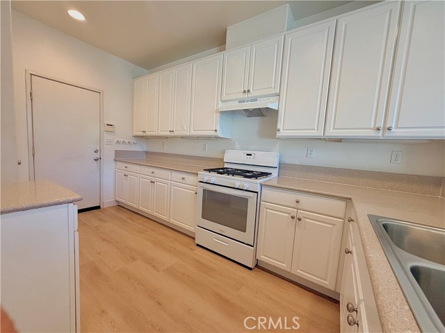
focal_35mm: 14
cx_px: 222
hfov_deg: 102.1
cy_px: 166
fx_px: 180
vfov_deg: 85.7
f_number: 2.2
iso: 250
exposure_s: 1/120
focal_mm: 2.22
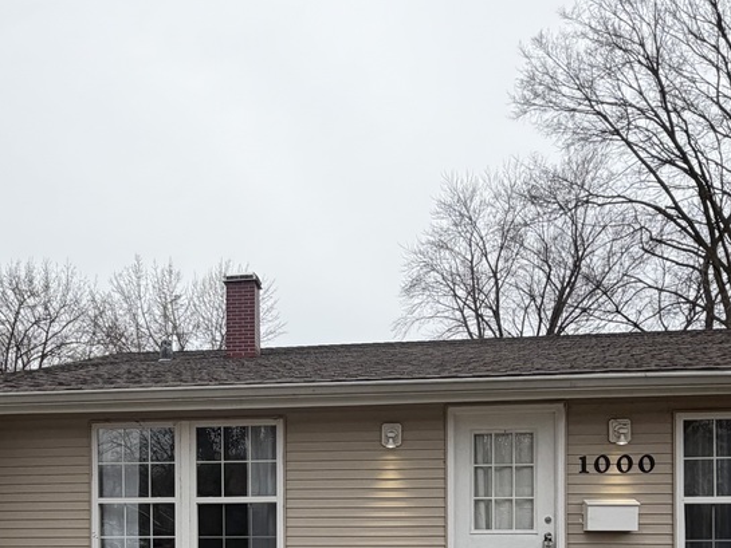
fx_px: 782
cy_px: 524
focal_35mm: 37
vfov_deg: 35.6
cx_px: 300
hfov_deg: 49.9
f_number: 2.2
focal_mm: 2.22
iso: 40
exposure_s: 1/549
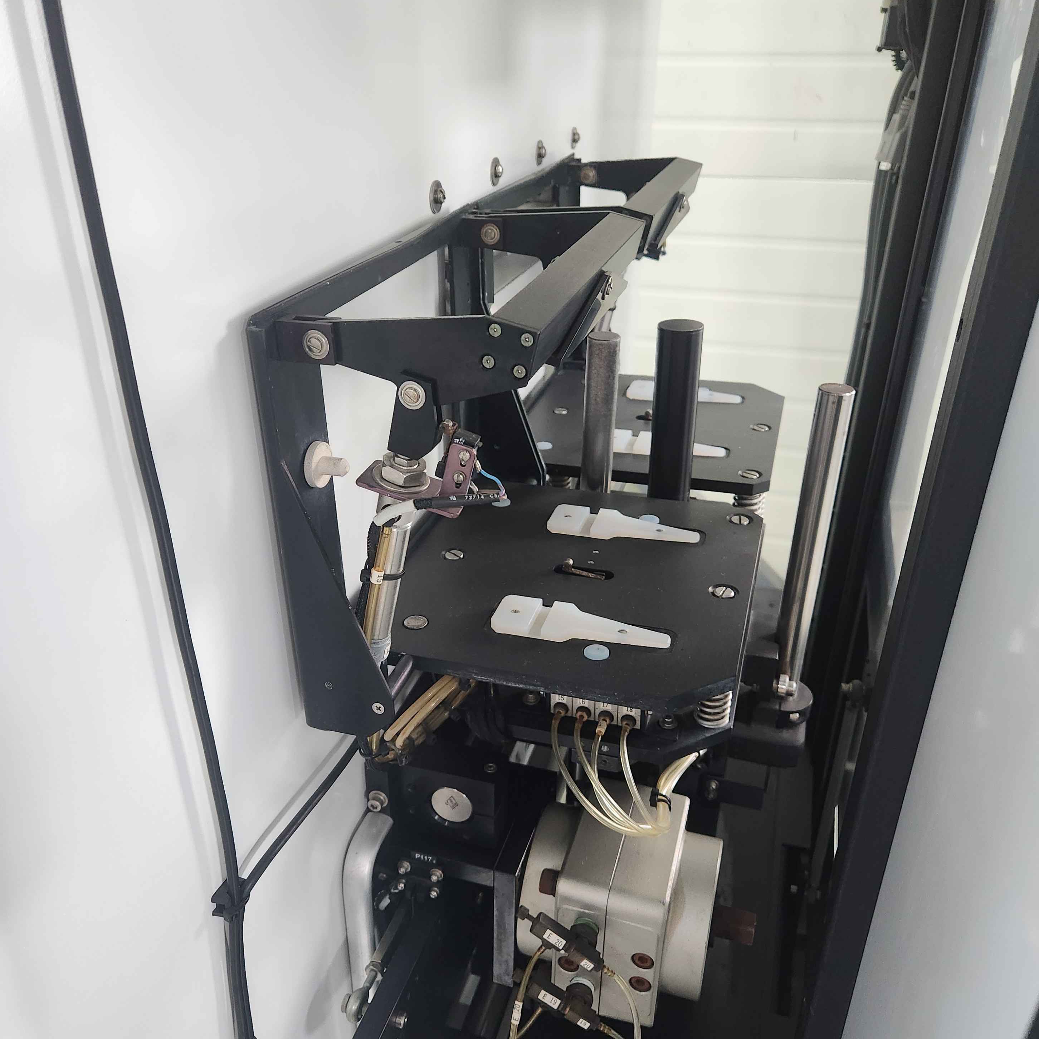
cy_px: 552
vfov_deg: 57.3
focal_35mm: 28
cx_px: 511
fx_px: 951
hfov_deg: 57.3
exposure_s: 1/120
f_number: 1.8
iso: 400
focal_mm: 5.4
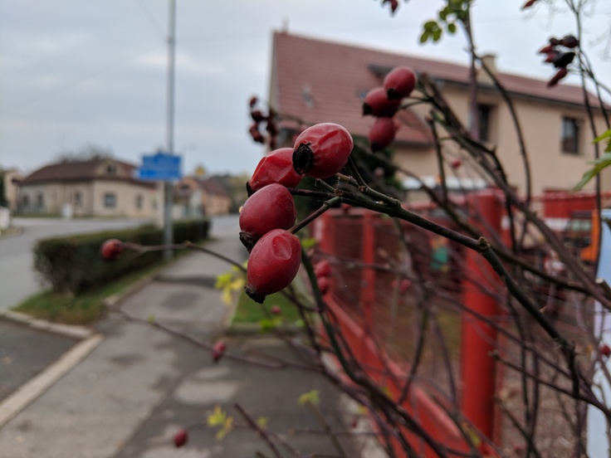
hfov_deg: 65.3
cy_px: 229
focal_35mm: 27
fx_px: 477
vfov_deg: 51.4
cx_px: 306
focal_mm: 4.44
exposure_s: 1/425
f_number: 1.8
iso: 57
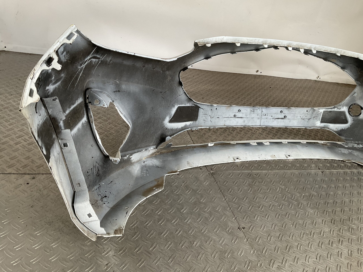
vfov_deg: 48.2
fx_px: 304
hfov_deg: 61.7
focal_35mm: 29
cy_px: 136
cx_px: 182
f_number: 1.8
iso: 50
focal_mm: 3
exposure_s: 1/50
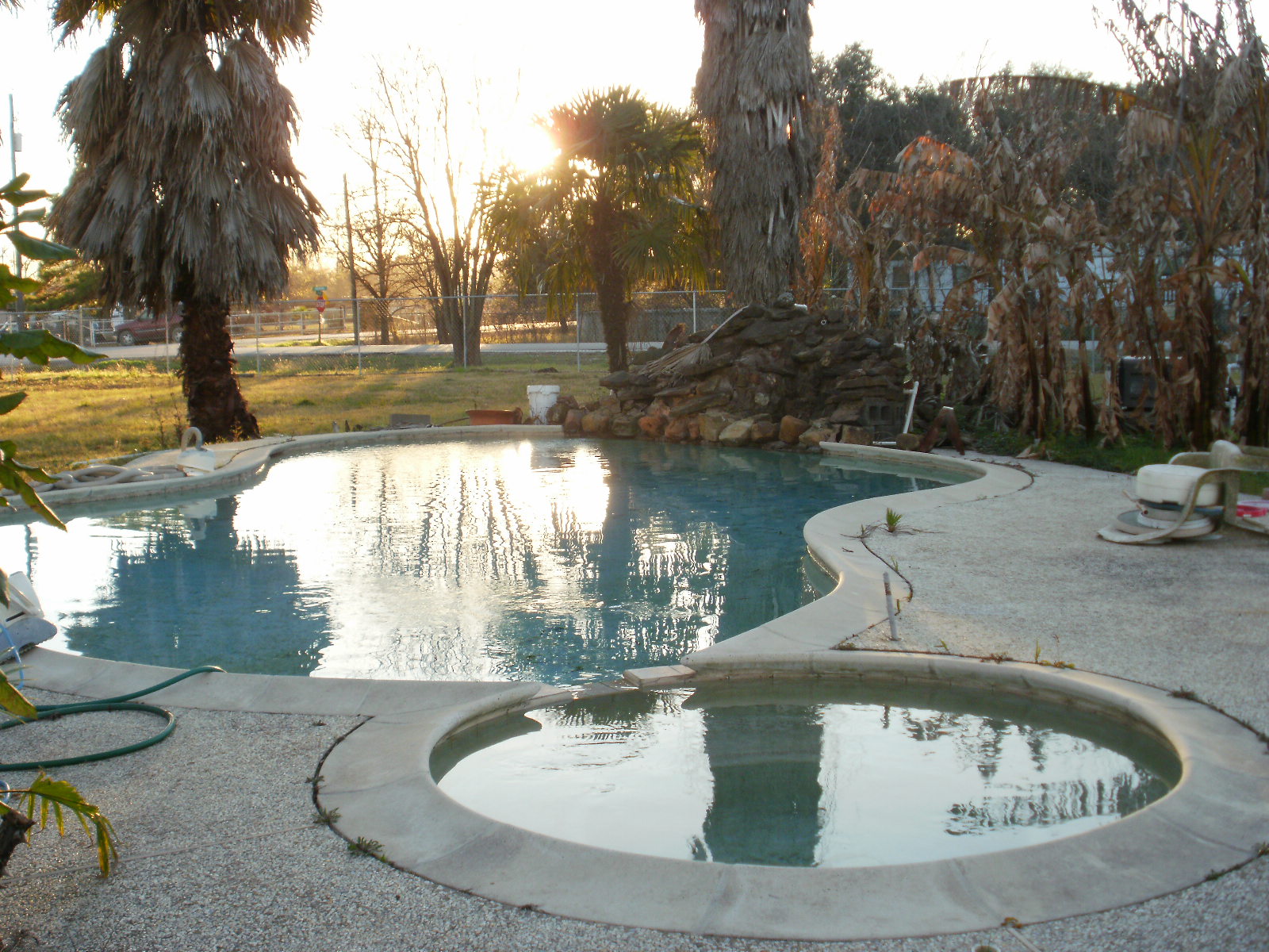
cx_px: 634
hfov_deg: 42.9
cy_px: 476
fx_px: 1613
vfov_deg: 32.9
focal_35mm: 44
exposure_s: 1/100
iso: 100
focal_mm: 7.7
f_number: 4
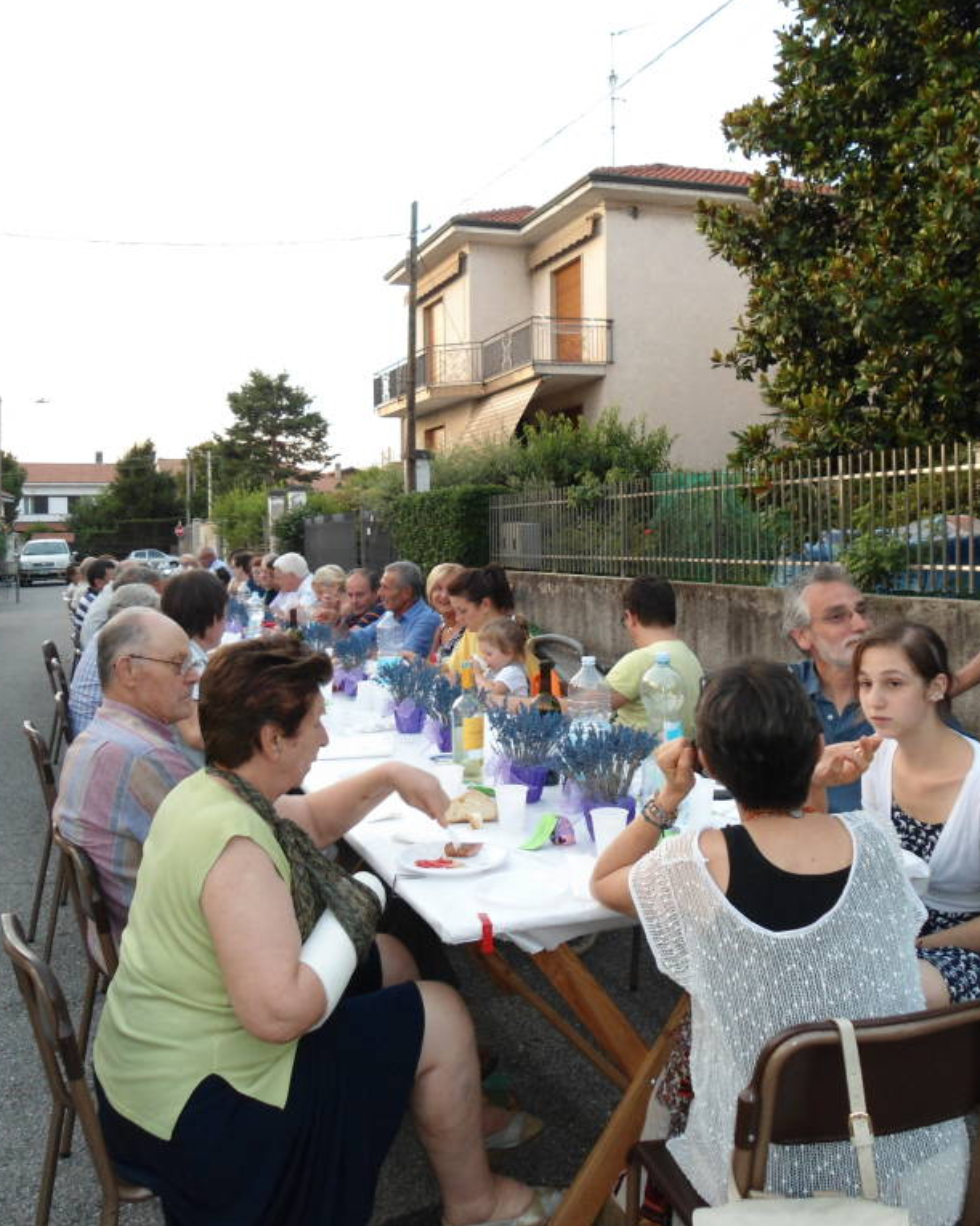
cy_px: 613
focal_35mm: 34
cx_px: 491
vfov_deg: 52.9
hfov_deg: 43.3
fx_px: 1233
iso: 100
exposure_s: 1/30
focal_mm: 4.7
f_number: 2.8
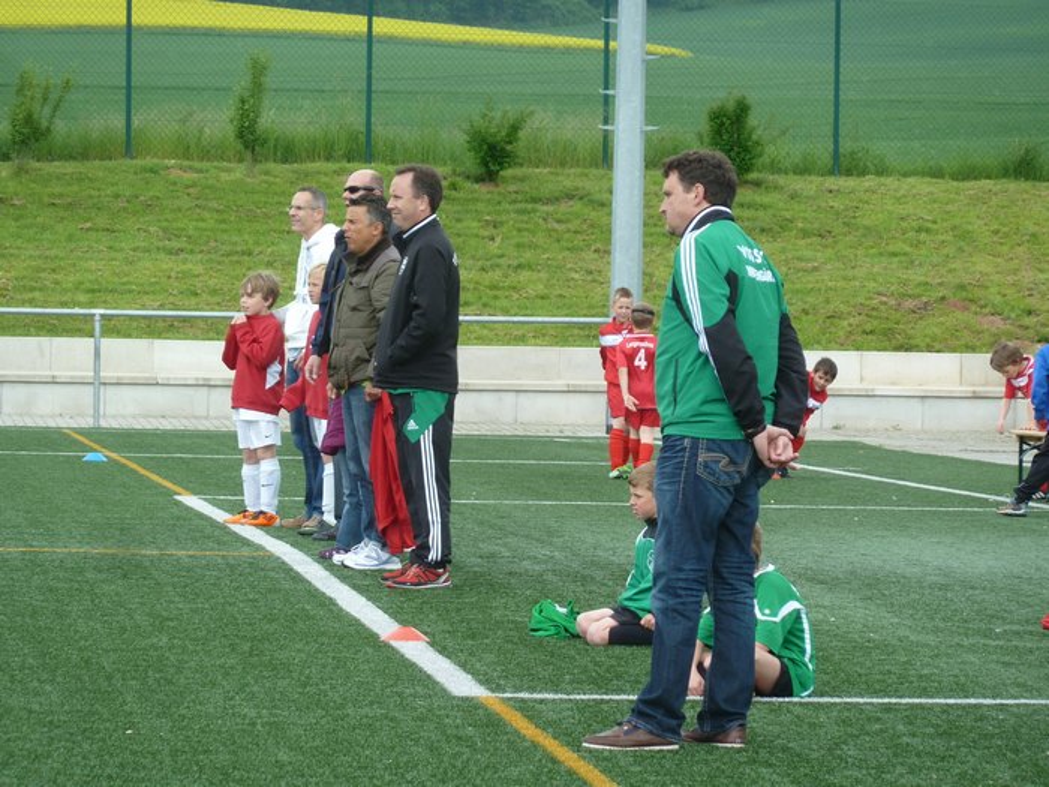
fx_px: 7334
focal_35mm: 242
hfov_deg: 8.2
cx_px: 524
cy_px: 394
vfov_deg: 6.1
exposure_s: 1/125
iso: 80
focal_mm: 39.7
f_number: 4.7
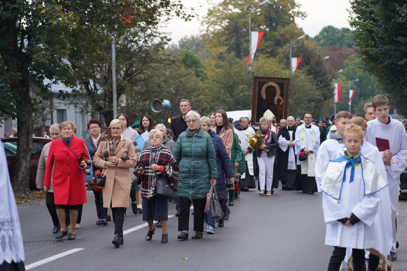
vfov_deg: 12.3
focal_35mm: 111
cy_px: 132
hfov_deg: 18.4
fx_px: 1255
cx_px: 202
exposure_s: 1/160
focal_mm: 105
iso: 1250
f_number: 4
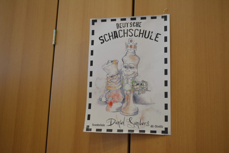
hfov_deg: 43.6
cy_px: 76
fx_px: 286
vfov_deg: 29.9
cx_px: 114
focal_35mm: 45
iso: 640
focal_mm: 30
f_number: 4.2
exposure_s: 1/60
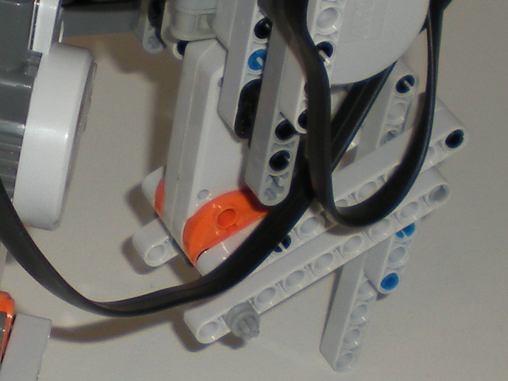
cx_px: 122
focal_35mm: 146
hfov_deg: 13.5
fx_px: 2142
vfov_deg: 10.2
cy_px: 214
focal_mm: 6.3
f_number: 3.1
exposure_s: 1/60
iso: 64
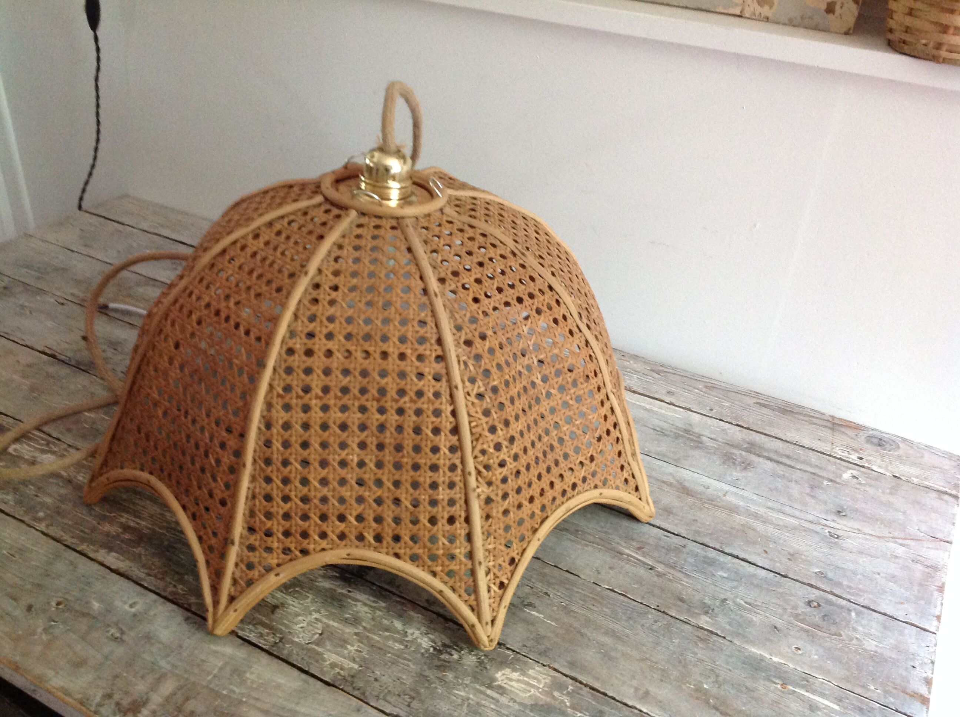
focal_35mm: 35
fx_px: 969
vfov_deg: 40.6
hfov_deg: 52.7
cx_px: 480
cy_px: 358
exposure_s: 1/15
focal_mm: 4.28
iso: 320
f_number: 2.4
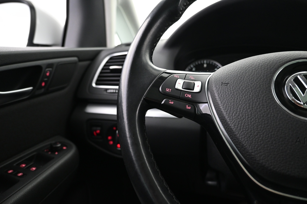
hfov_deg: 73.7
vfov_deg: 53.1
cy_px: 102
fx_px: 205
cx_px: 154
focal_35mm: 24
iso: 1600
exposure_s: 1/20
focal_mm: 16
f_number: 3.5
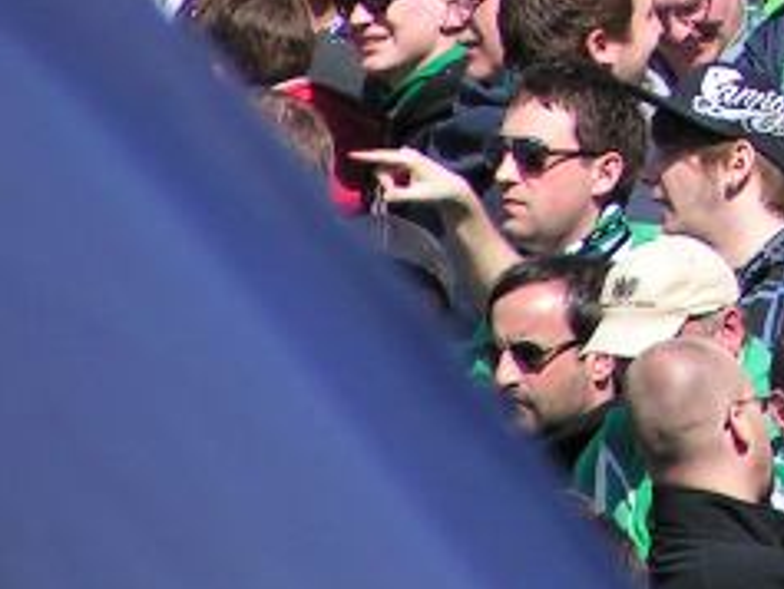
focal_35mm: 1048
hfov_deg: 1.9
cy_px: -394
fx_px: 23748
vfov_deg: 1.4
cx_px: 1267
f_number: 3.5
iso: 50
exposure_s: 1/800
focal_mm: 47.6
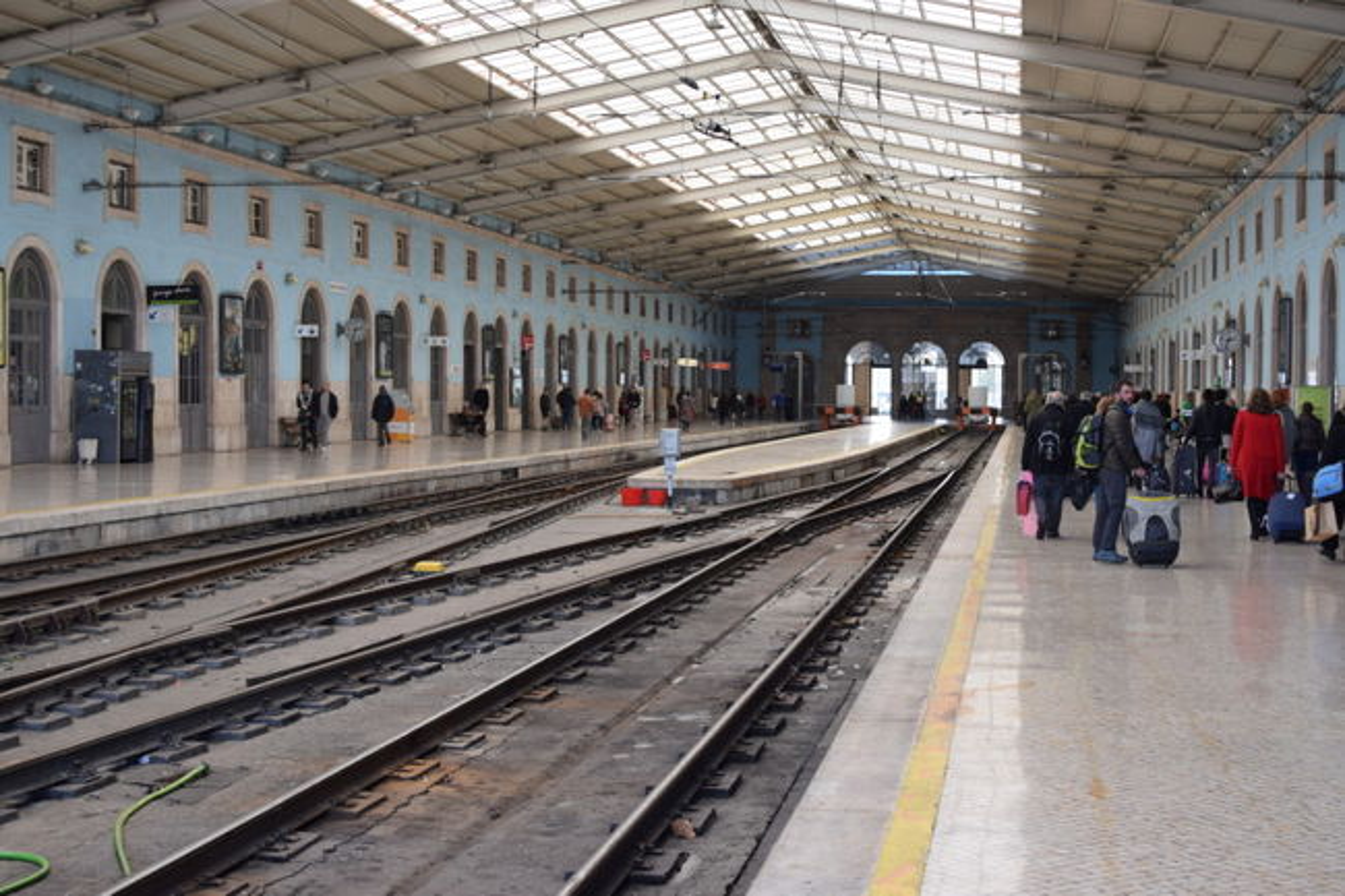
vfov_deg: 25.7
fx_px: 1961
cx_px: 672
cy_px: 448
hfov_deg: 37.9
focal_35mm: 52
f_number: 4.5
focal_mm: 35
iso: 100
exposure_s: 1/80
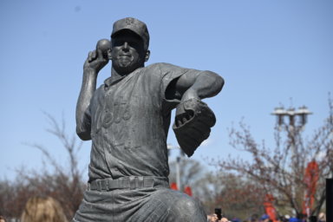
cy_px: 111
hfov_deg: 12.8
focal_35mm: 160
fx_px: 1480
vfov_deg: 8.6
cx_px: 166
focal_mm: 160
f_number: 4.5
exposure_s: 1/5000
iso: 400
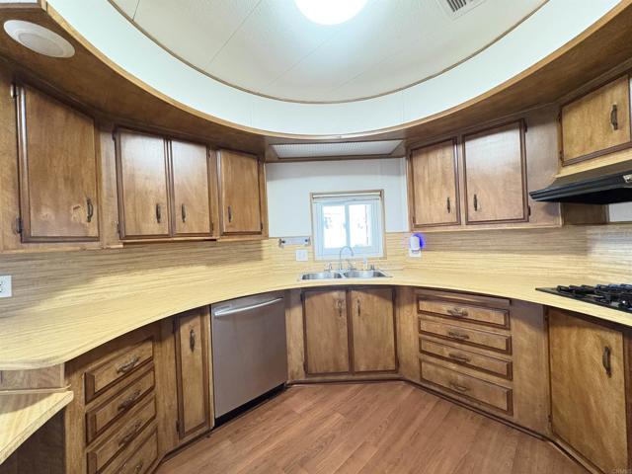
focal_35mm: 14
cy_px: 237
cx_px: 316
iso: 640
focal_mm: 2.22
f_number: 2.2
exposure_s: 1/40
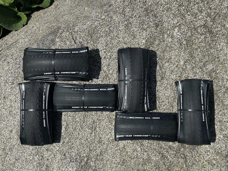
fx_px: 316
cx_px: 114
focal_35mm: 48
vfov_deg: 30.3
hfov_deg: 39.7
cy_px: 86
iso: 64
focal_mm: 6.86
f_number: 1.78
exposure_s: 1/4566
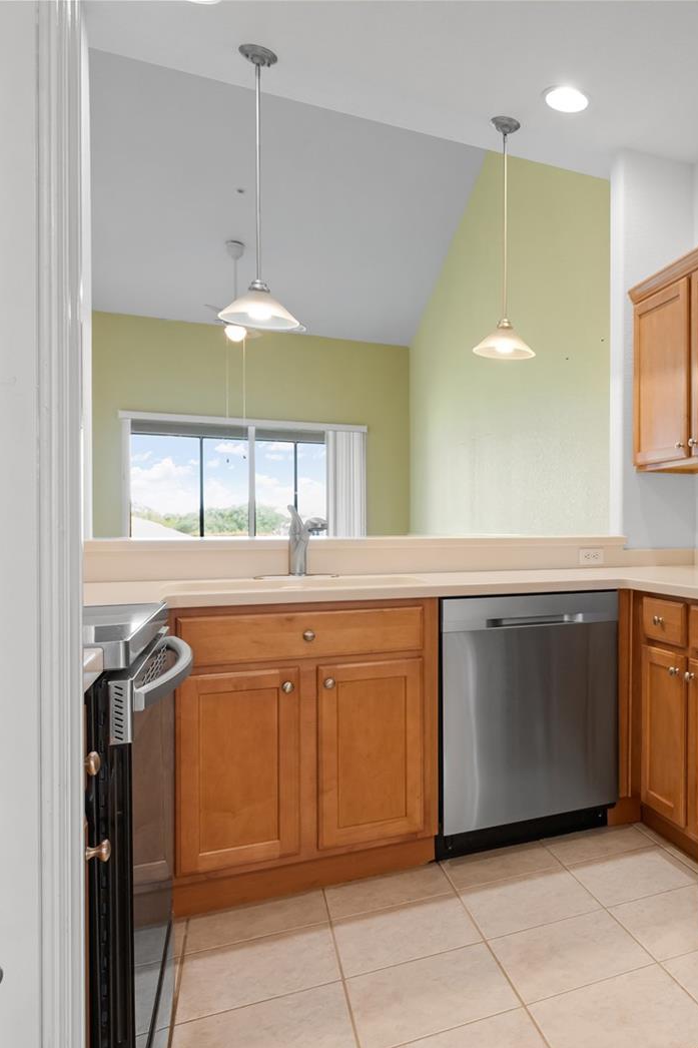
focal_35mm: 27
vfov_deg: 67.9
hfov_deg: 41.1
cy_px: 533
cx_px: 720
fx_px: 779
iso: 400
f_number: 8
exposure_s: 1/13
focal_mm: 17.5
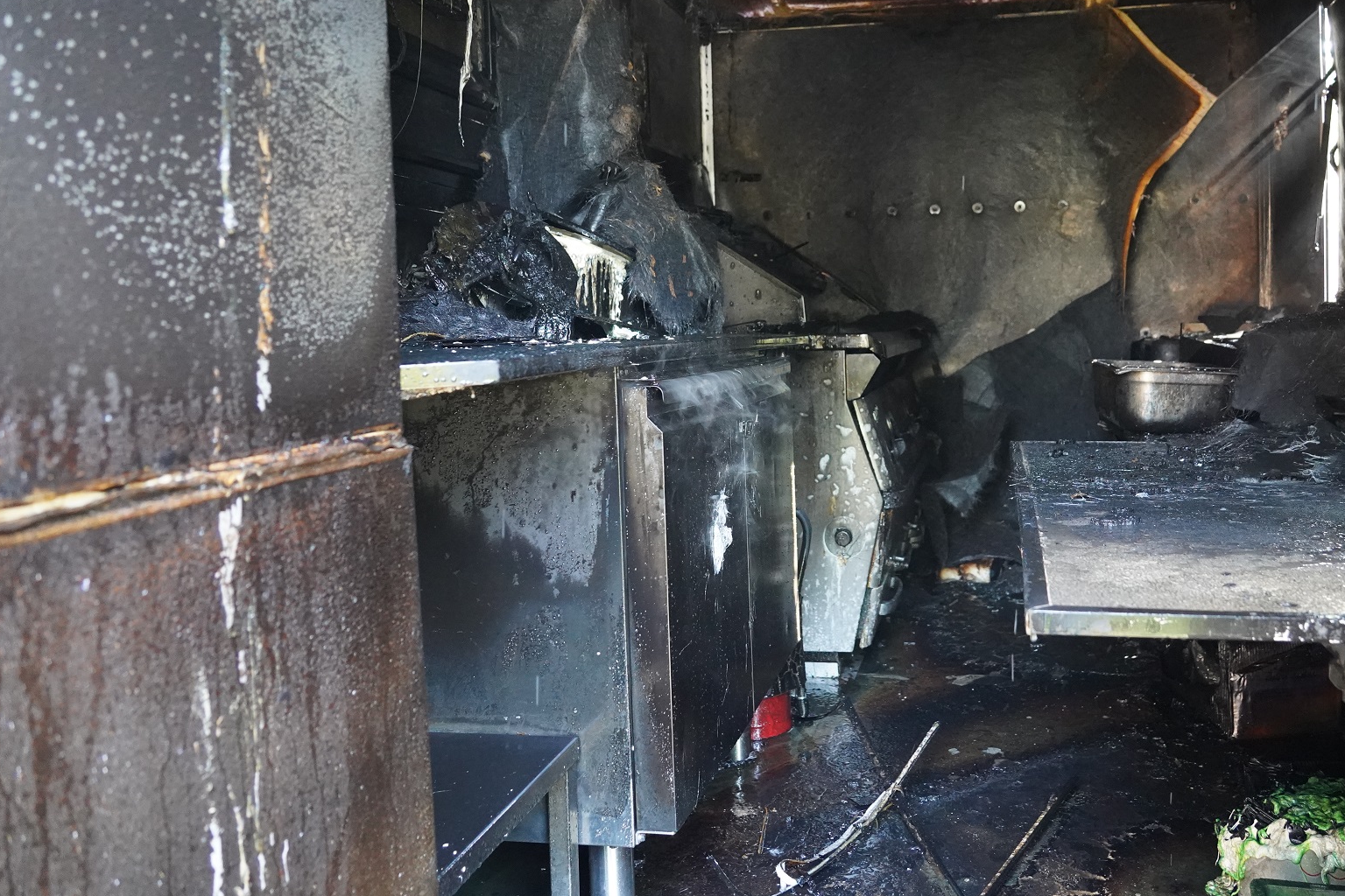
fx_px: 1121
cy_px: 381
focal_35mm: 30
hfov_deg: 61.3
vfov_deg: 43.5
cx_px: 819
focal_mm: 24
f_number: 4
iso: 8000
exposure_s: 1/160
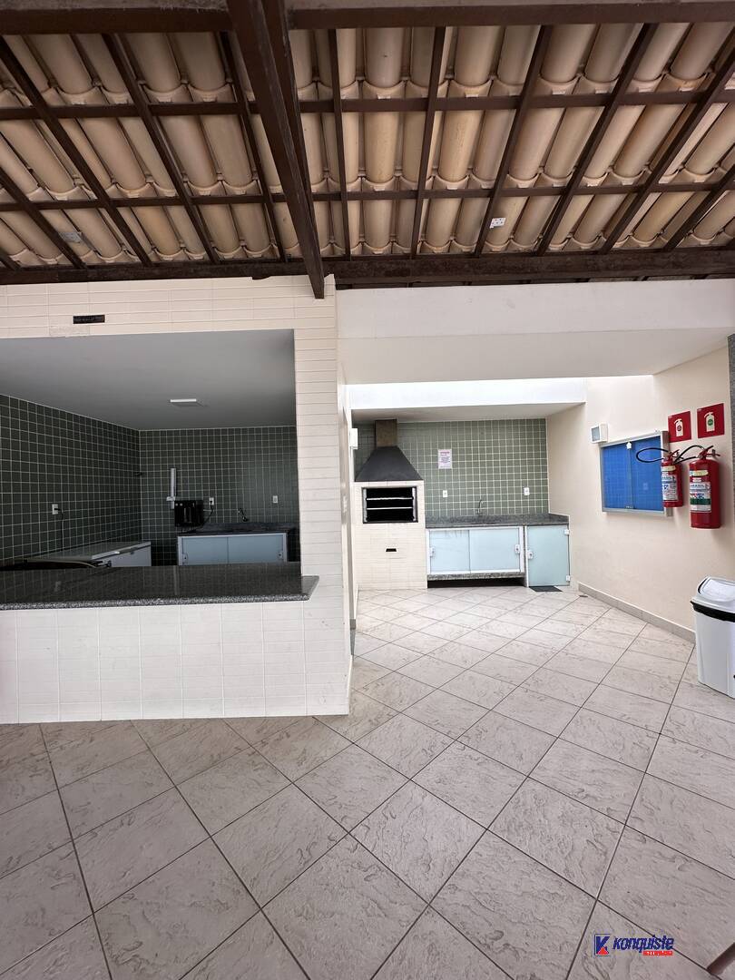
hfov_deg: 85.7
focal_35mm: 14
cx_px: 368
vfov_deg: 102.1
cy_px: 490
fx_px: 396
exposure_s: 1/267
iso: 40
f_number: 2.2
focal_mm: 2.22
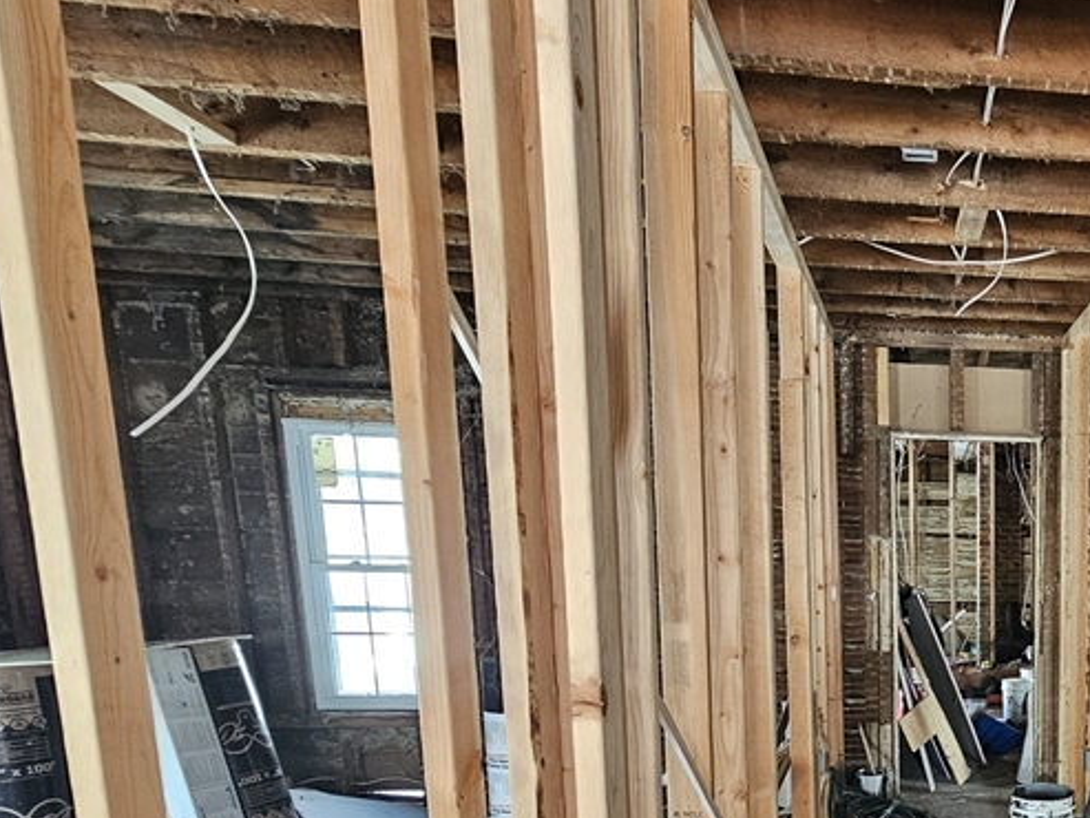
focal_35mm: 27
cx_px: 1075
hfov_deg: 52.7
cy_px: 690
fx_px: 850
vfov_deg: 47.6
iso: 320
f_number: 2.2
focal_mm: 2.2
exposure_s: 1/60
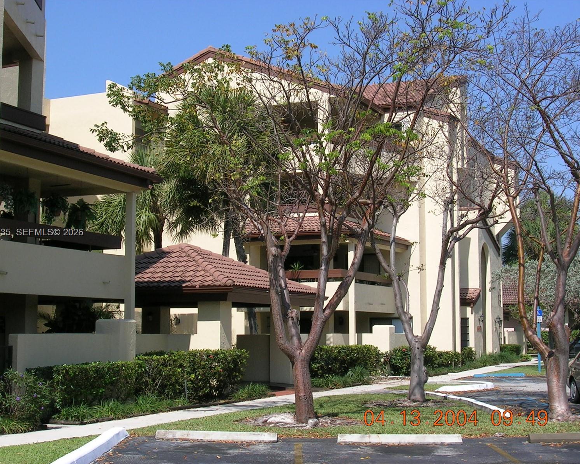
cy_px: 233
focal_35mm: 64
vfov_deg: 23.8
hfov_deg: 29.6
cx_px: 274
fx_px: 1099
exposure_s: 1/296
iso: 50
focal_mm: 9.3
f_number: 5.9
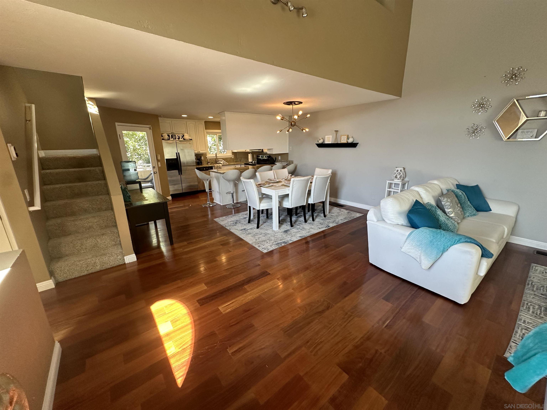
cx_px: 274
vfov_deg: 85.7
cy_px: 205
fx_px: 221
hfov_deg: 102.1
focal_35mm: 14
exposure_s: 1/120
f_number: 2.2
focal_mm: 2.22
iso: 200
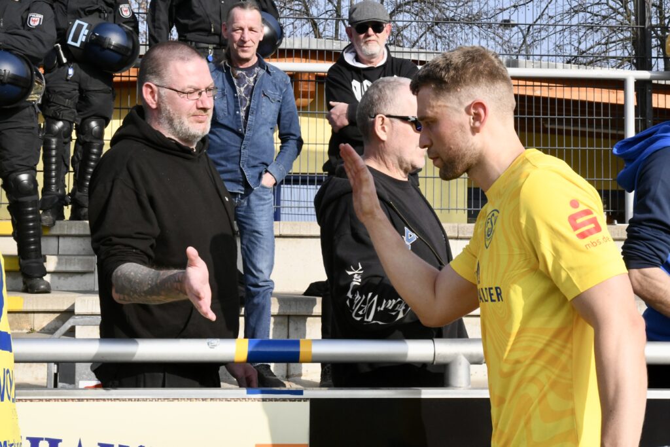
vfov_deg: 28.1
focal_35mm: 48
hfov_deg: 41.1
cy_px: 224
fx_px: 893
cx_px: 335
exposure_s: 1/640
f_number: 22
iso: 3200
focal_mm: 48
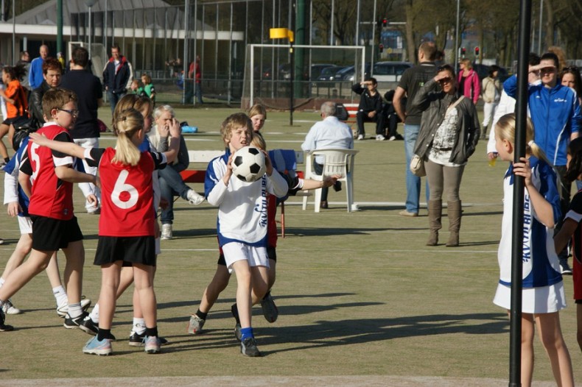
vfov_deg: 7.6
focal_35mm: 180
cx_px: 291
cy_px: 194
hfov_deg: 11.4
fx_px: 2909
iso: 200
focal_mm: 120
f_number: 13
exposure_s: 1/320
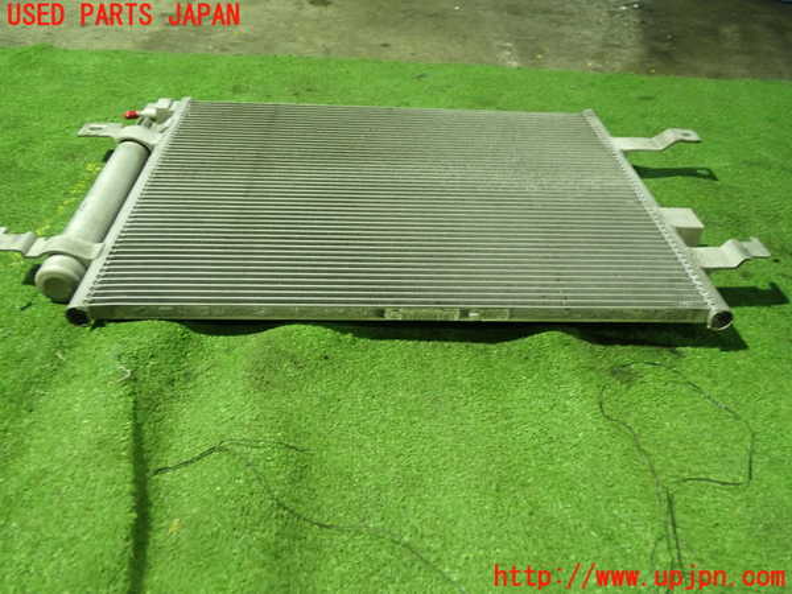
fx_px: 686
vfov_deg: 46.8
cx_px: 396
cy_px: 297
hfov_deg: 60.0
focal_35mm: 30
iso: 800
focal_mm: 5.4
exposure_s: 1/30
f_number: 2.3
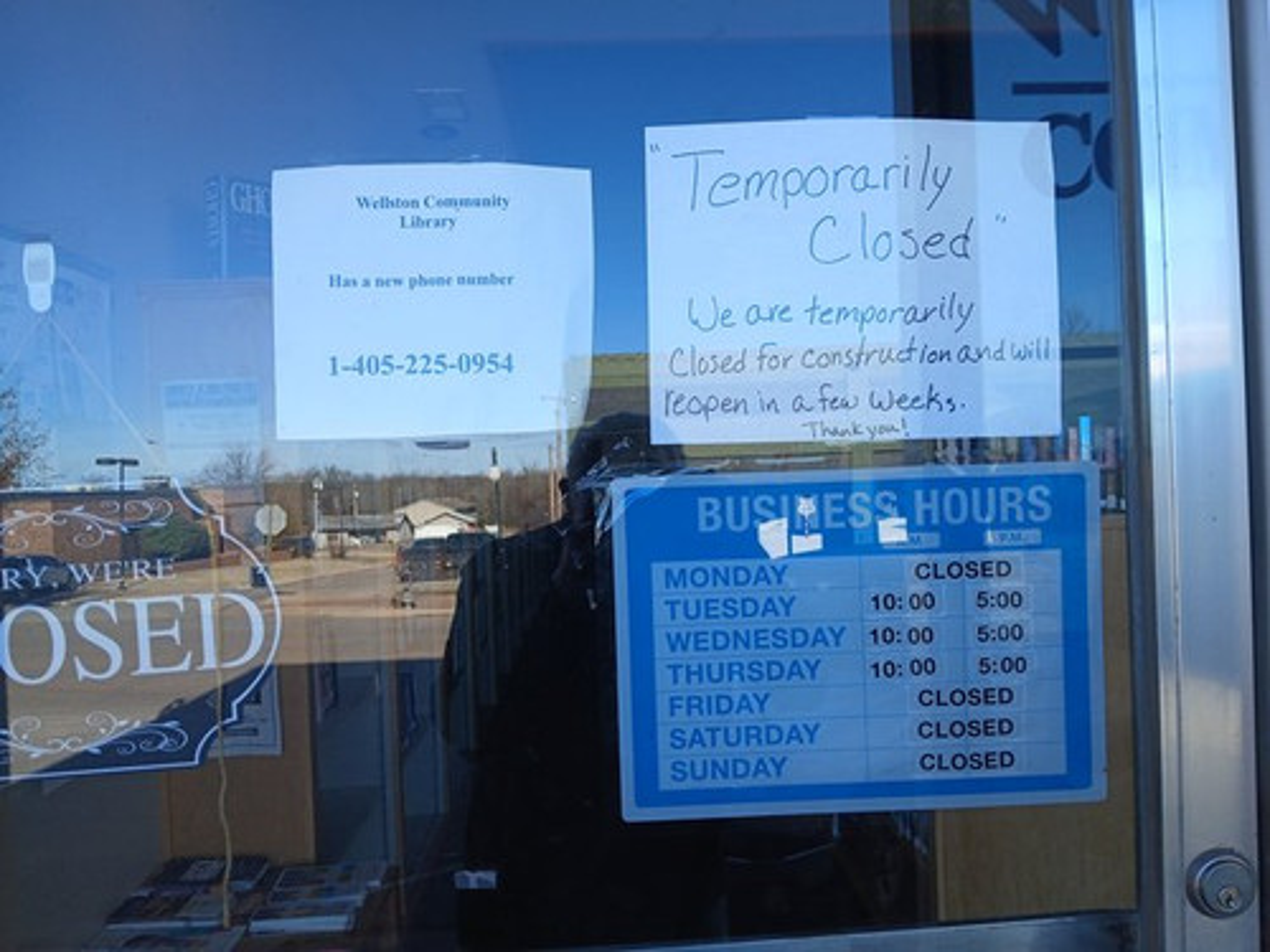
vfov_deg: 53.1
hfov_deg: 67.3
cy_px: 476
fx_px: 954
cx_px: 635
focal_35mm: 26
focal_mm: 3.98
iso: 25
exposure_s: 1/120
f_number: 1.8
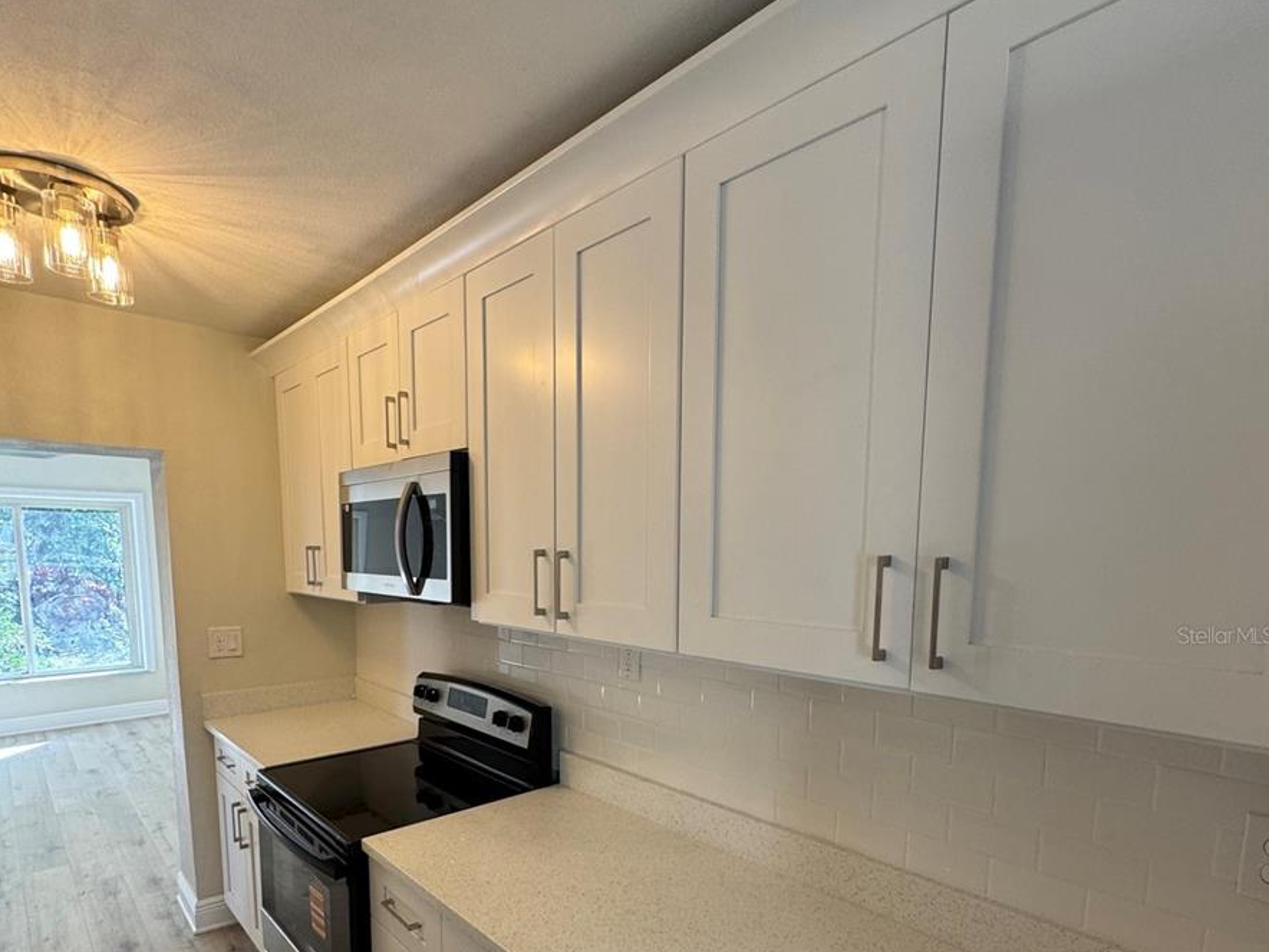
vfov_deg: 66.8
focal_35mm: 19
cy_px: 635
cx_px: 633
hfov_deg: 84.7
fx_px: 697
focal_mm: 2.22
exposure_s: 1/99
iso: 125
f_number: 2.2
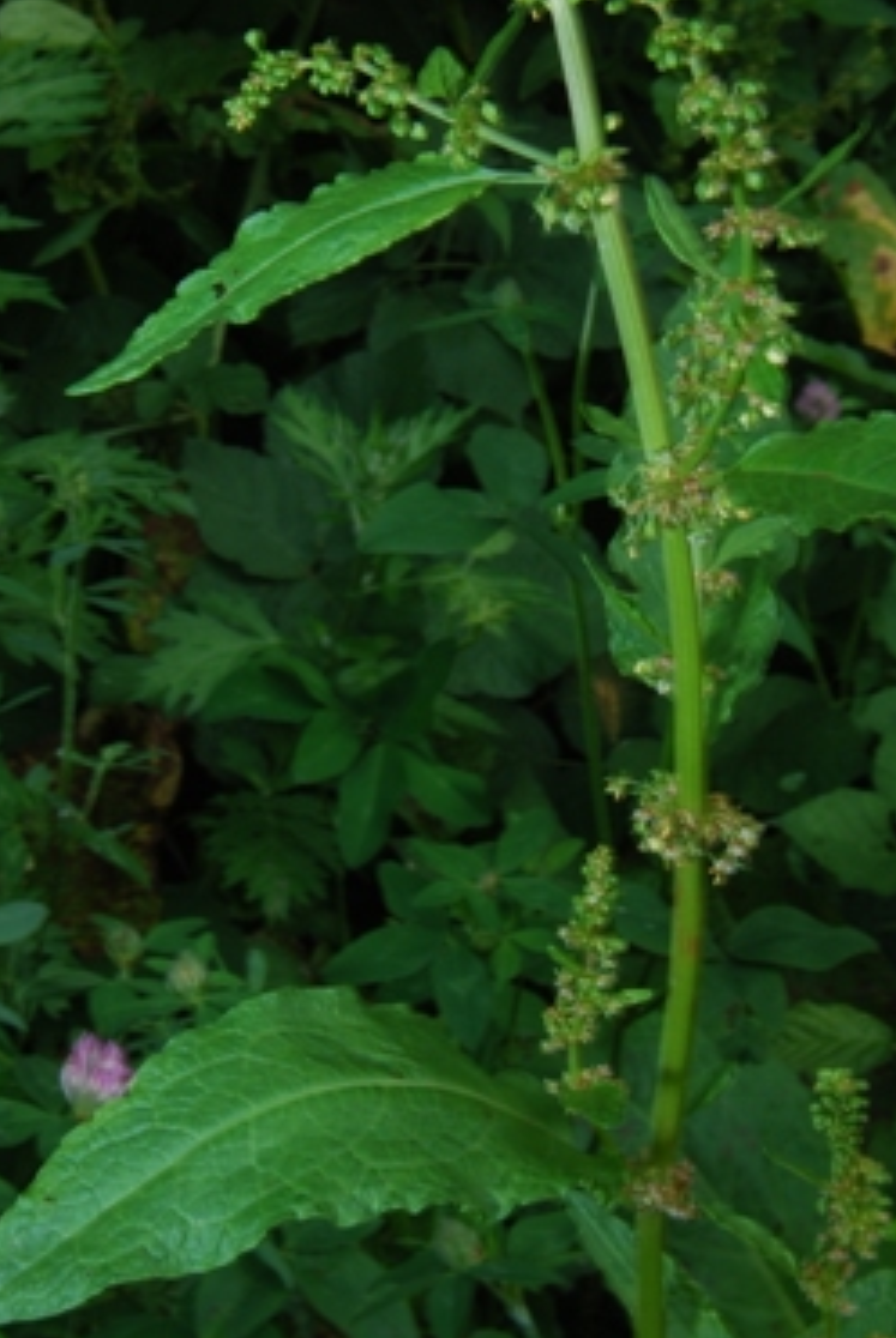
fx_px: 2308
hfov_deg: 22.0
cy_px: 558
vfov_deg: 32.3
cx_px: 425
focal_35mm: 62
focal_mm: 24
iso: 100
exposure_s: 1/15
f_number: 18
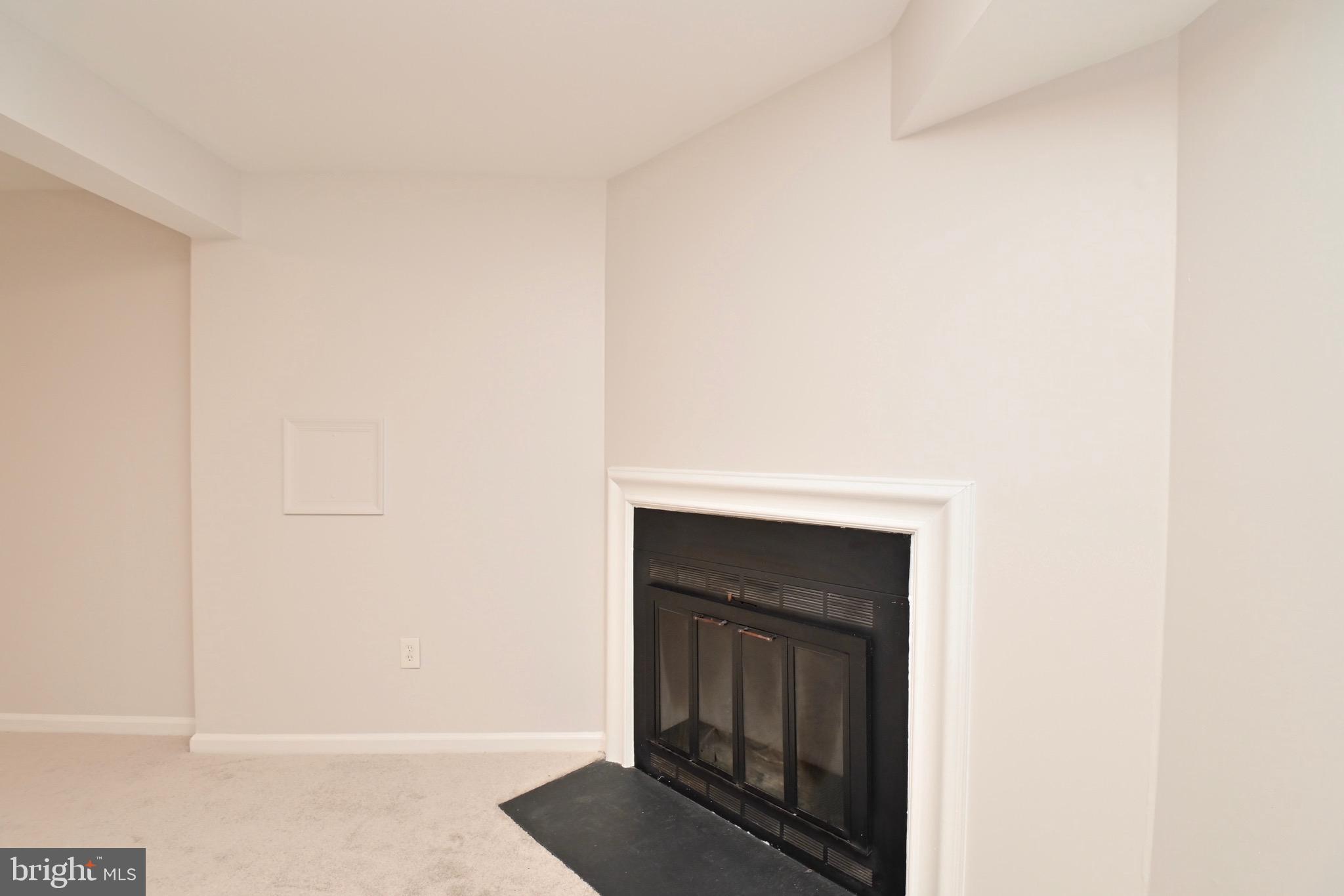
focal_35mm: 15
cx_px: 672
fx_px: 560
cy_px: 448
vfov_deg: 77.3
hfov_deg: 100.4
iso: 200
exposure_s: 1/13
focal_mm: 10
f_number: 7.1
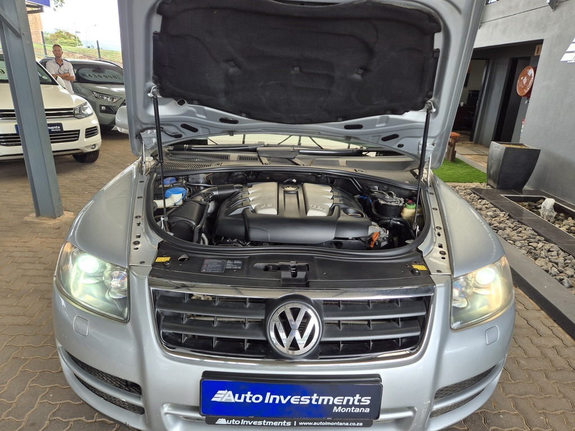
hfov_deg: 73.9
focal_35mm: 23
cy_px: 216
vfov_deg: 58.9
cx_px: 288
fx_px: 382
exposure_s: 1/180
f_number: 1.8
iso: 50
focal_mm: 5.4
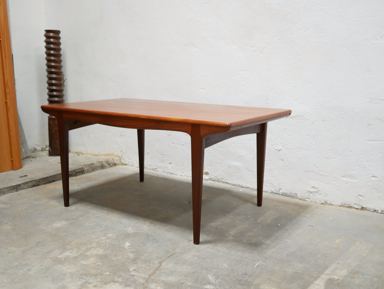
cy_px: 144
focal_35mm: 40
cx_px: 192
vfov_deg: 36.0
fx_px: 444
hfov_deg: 46.8
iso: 640
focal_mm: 20
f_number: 1.7
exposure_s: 1/60
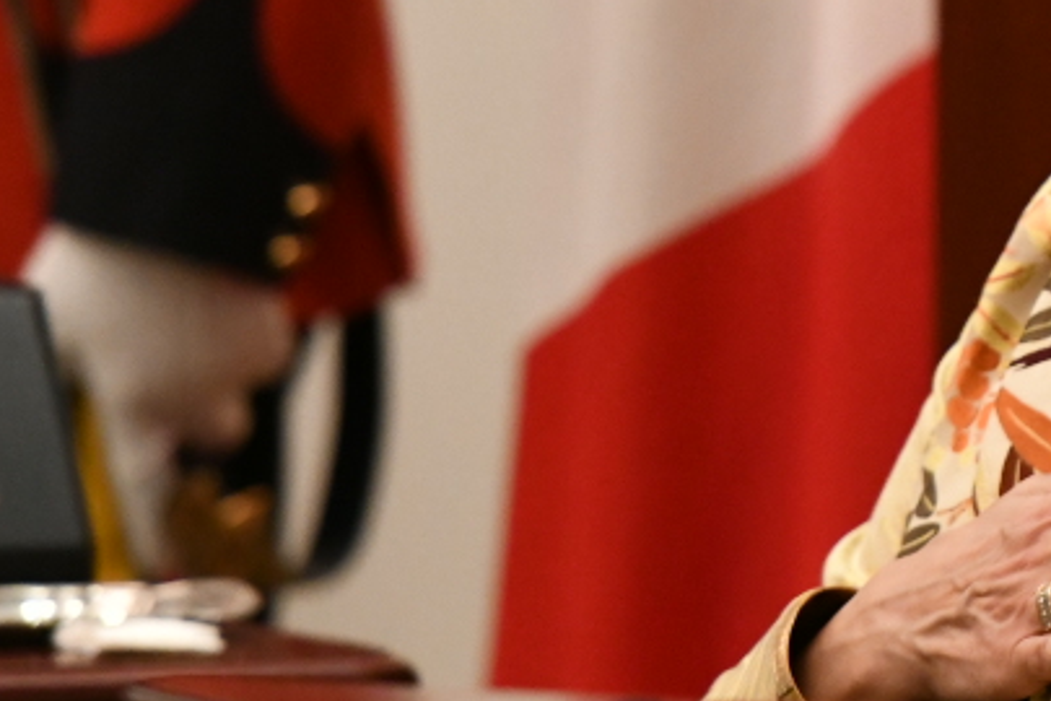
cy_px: -86
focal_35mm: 740
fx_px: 21602
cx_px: 1222
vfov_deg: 1.9
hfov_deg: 2.8
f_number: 2.8
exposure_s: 1/400
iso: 3200
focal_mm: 185
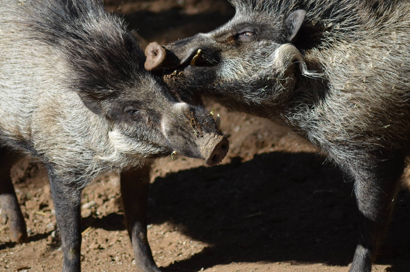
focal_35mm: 375
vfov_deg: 3.7
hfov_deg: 5.5
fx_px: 4262
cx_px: 205
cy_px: 136
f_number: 5
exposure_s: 1/1600
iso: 400
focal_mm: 250
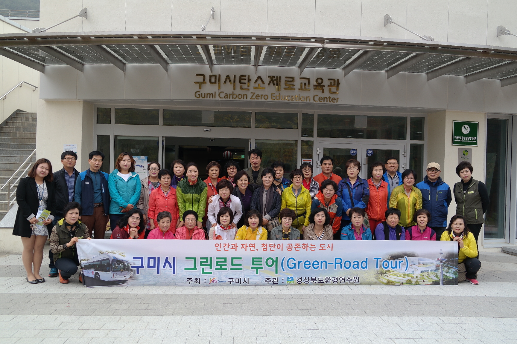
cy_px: 172
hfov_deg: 61.9
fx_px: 431
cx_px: 258
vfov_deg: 43.6
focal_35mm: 30
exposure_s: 1/125
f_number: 4
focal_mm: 20
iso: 100
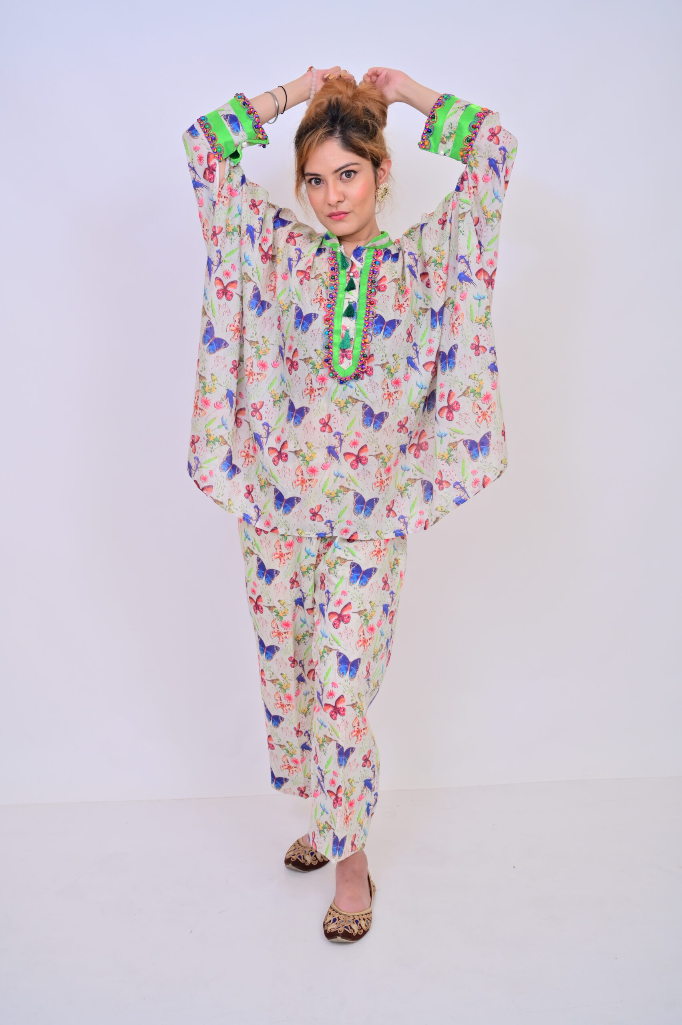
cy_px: 512
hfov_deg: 29.8
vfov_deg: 43.6
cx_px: 341
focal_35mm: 45
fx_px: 1281
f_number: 5
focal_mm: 45
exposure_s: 1/125
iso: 200
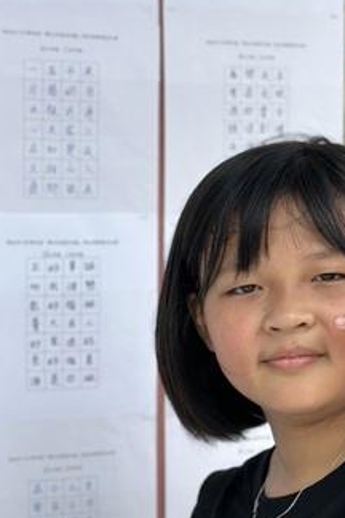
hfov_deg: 12.7
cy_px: 334
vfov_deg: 18.9
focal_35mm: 108
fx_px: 1552
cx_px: 220
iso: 80
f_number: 1.78
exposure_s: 1/1613
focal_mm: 6.86
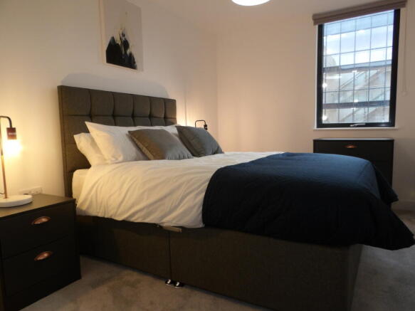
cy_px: 156
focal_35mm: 24
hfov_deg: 71.6
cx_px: 208
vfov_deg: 56.8
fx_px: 288
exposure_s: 1/21
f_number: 4.1
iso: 200
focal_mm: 4.3
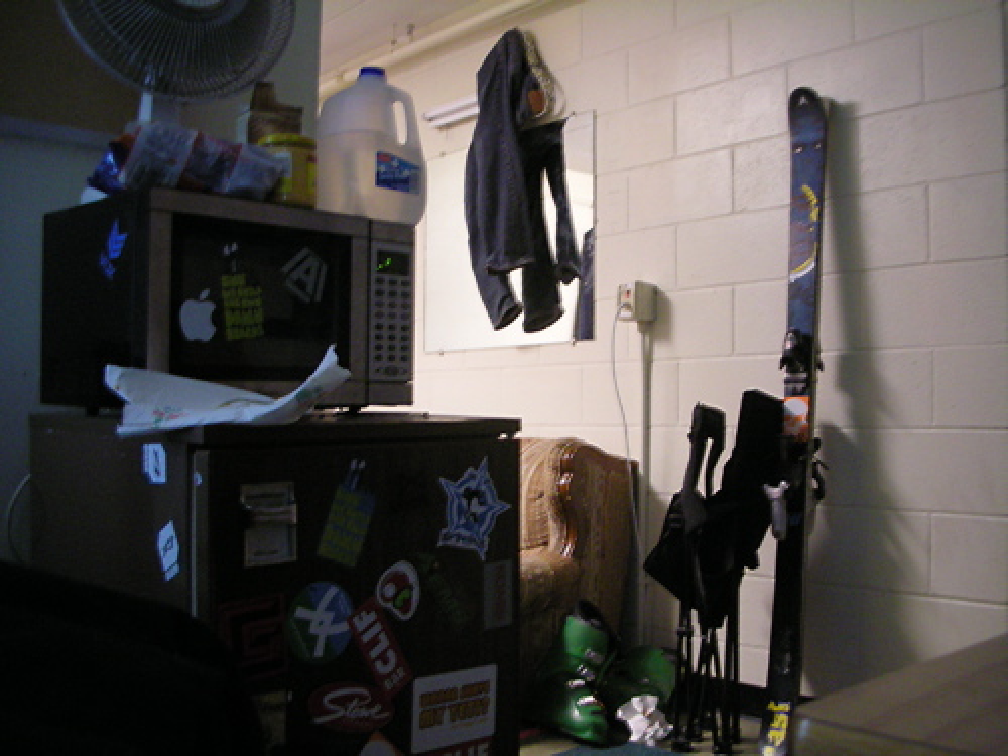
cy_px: 378
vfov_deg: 40.7
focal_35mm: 35
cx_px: 504
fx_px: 1019
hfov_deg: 52.6
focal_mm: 5.8
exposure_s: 1/8.1
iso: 272
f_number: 2.8
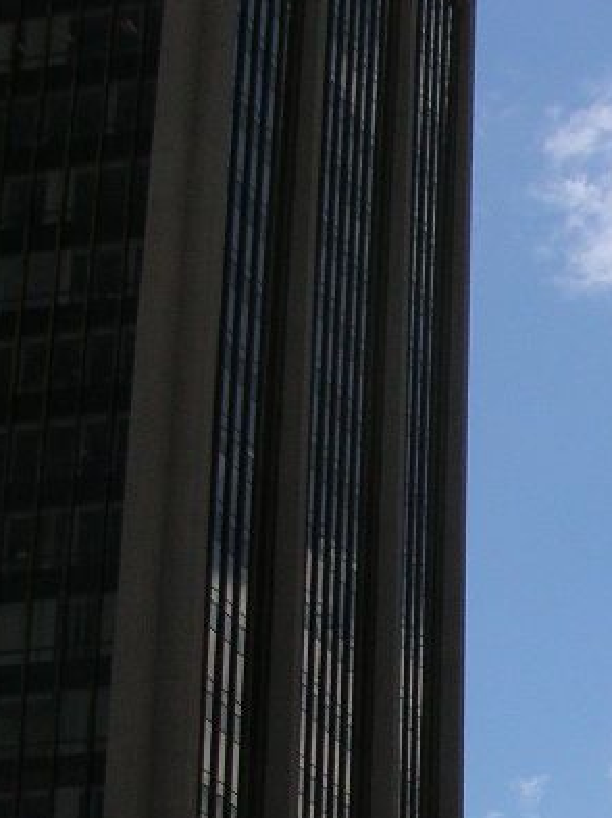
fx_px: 2408
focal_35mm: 102
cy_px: 941
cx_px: 812
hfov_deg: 13.9
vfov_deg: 18.4
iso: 50
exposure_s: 1/671
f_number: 5.6
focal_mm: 5.8
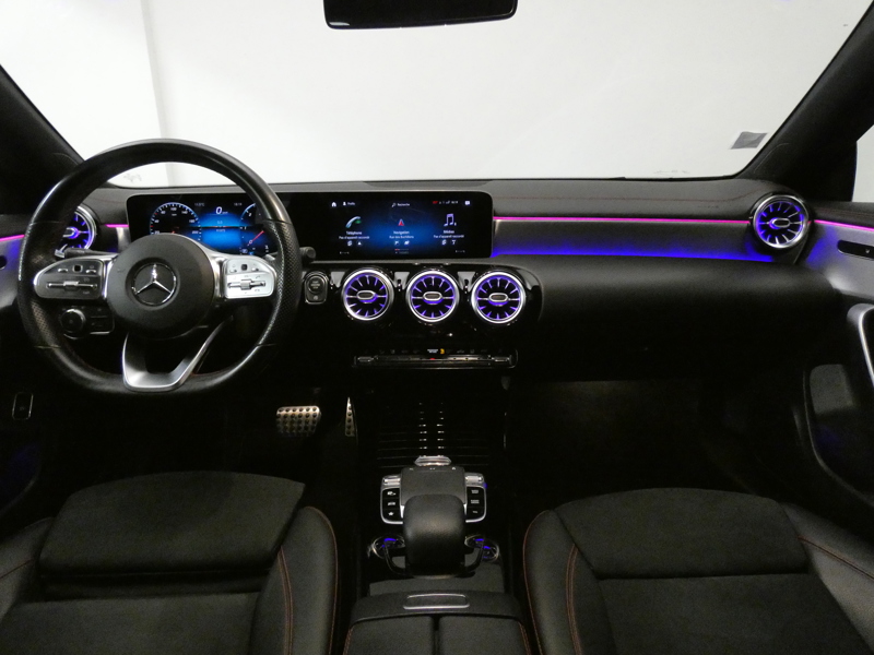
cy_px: 328
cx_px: 437
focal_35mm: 20
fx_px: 505
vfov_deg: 66.0
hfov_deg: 81.7
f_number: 2.8
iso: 1600
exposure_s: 1/60
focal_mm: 3.6
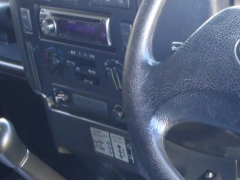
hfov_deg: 25.0
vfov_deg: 19.4
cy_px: 86
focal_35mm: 76
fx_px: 527
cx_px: 207
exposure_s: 1/13
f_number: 3.5
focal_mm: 5
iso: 200
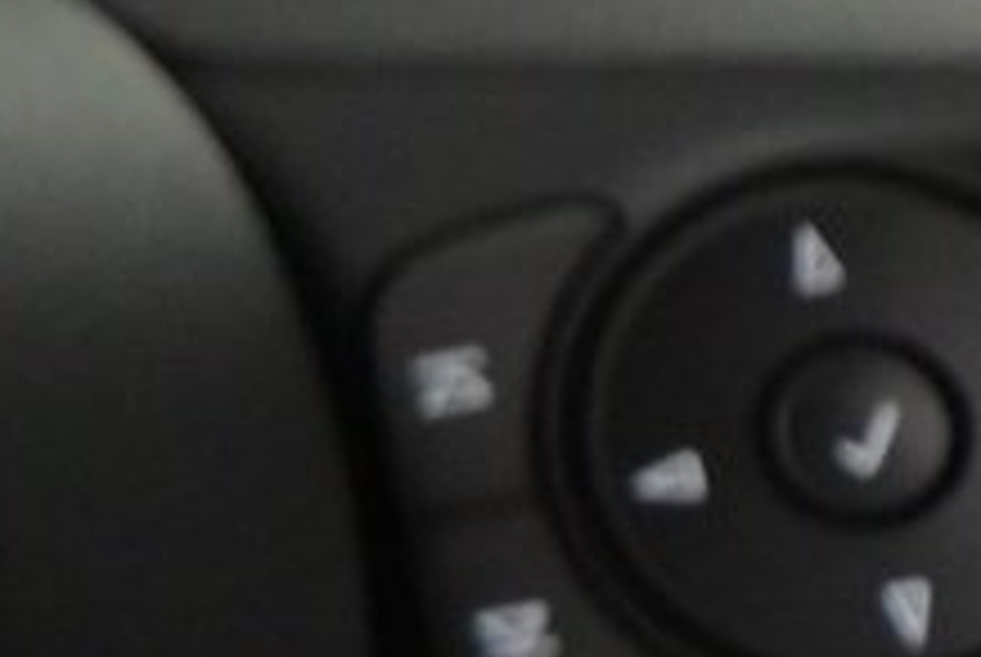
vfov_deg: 7.6
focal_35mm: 178
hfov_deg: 8.3
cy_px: 976
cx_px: 3519
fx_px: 4857
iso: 2500
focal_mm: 16
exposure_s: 1/50
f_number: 3.5
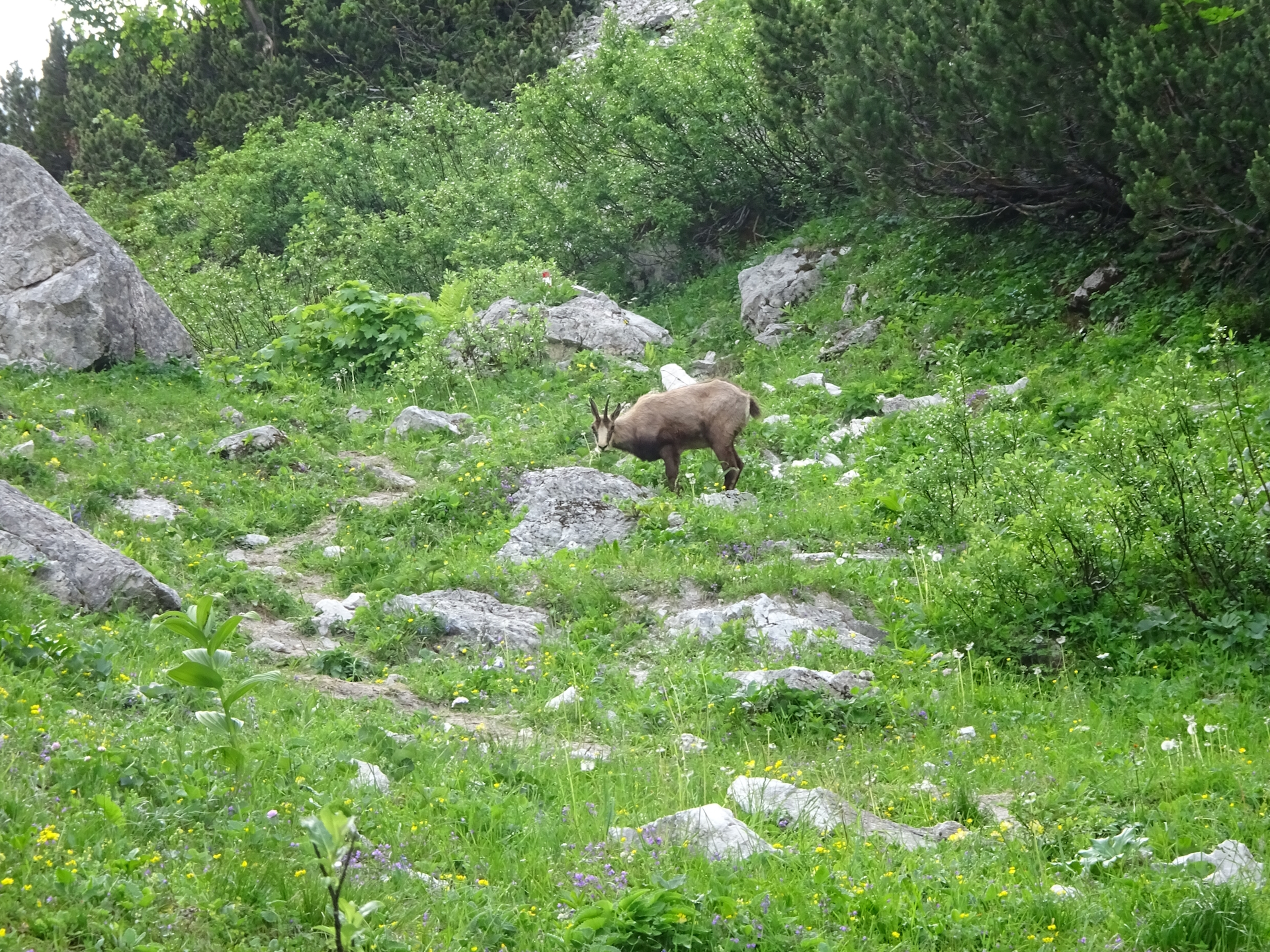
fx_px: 5100
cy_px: 476
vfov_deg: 10.7
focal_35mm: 139
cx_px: 635
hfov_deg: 14.2
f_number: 5.6
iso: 320
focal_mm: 23.73
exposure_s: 1/160
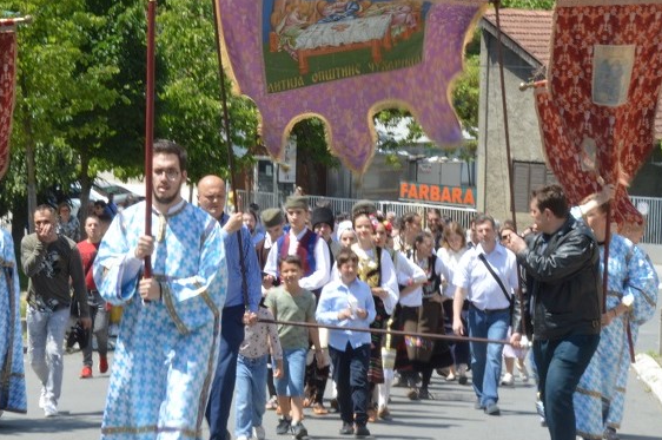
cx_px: 267
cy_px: 218
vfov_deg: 11.3
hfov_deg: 16.9
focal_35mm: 121
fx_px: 2222
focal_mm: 50
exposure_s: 1/30
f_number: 32
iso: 400
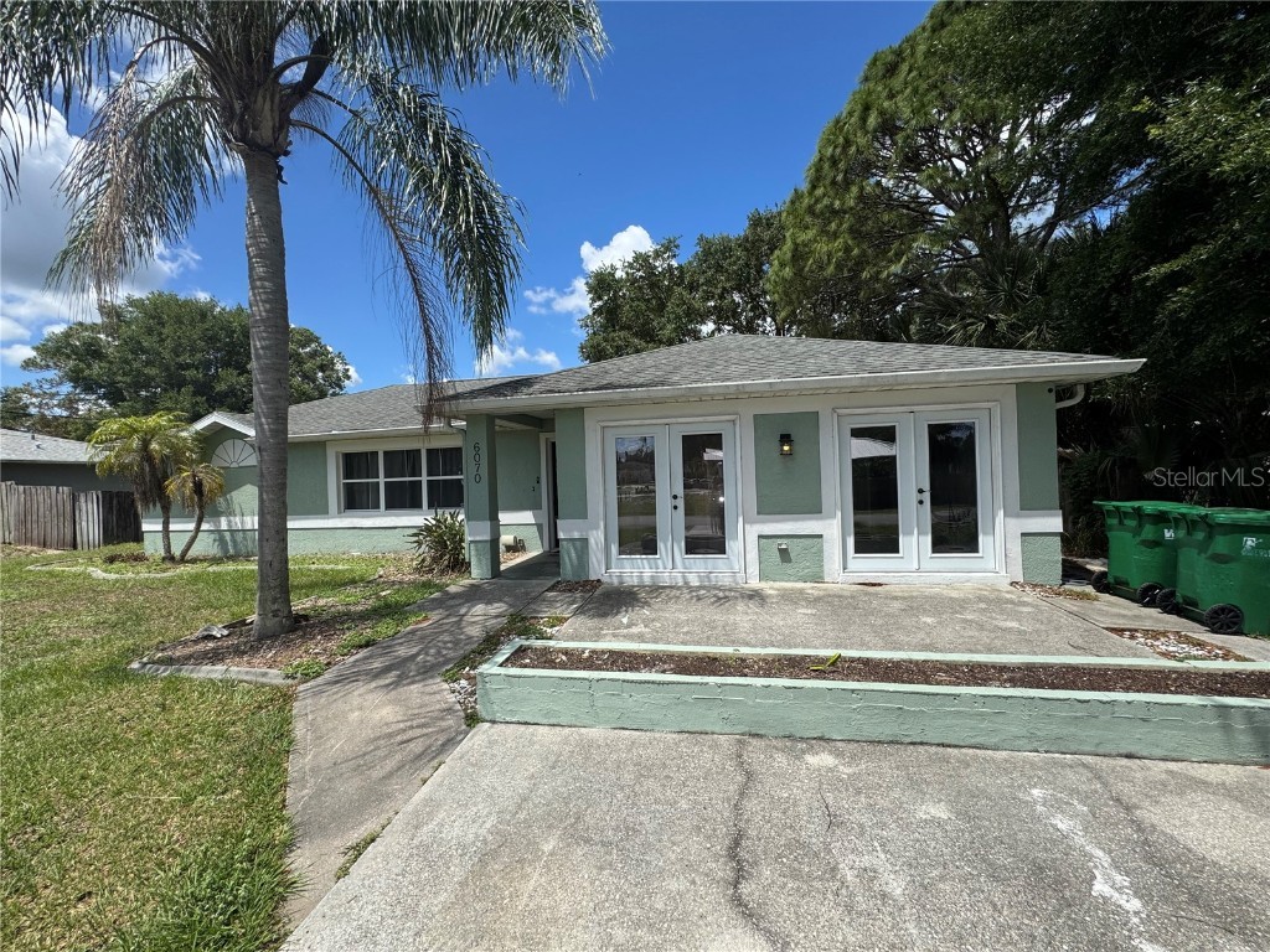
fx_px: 514
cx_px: 635
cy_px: 476
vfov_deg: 85.7
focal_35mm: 14
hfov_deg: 102.1
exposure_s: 1/1880
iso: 50
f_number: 2.2
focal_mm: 2.22
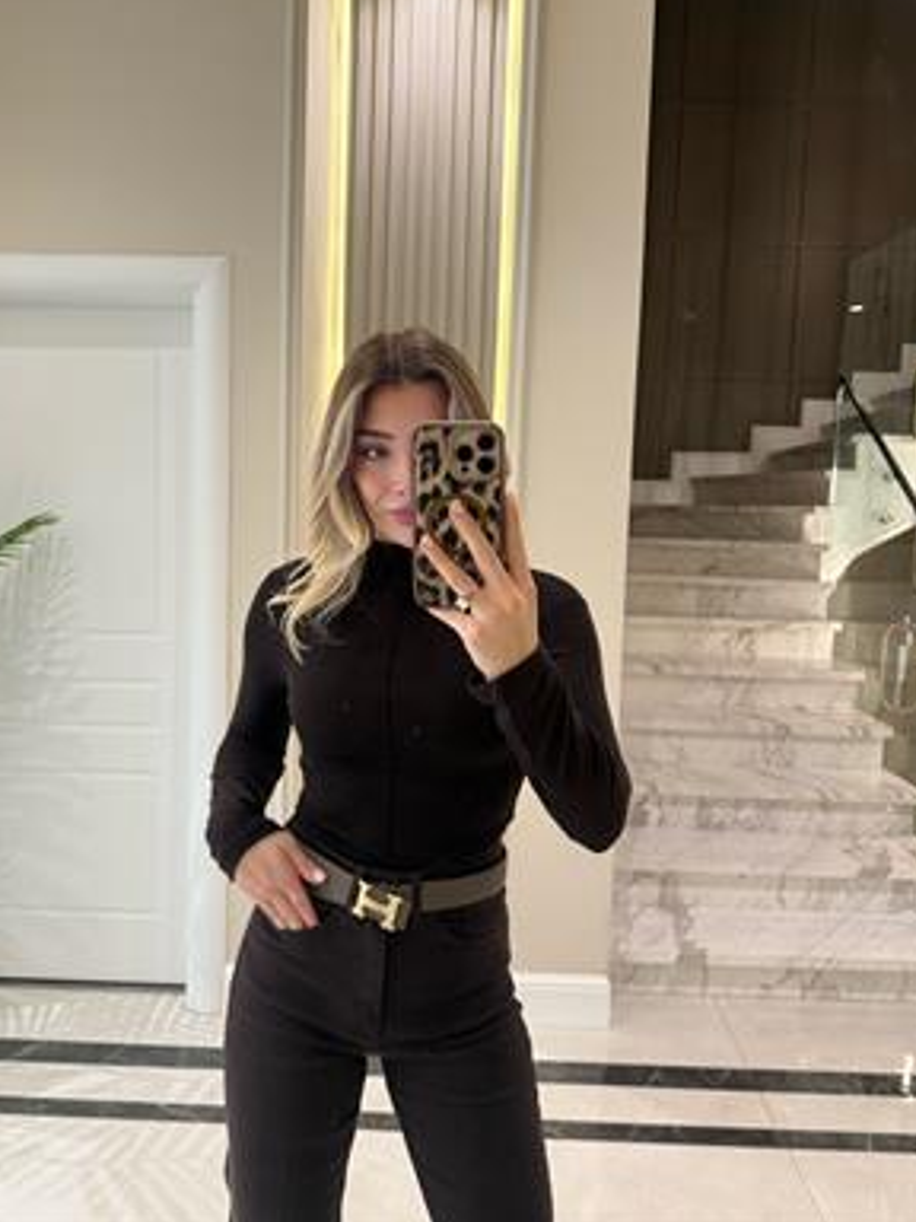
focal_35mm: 25
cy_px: 598
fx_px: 882
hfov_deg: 54.9
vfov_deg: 69.4
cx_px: 448
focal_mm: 6.76
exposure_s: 1/60
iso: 200
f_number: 1.78
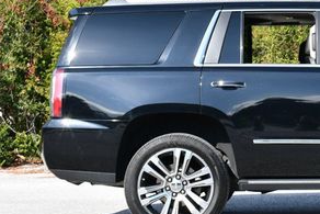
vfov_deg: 10.1
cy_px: 44
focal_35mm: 136
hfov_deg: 14.7
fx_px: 1209
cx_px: 342
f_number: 8
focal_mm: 31
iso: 160
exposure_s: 1/250
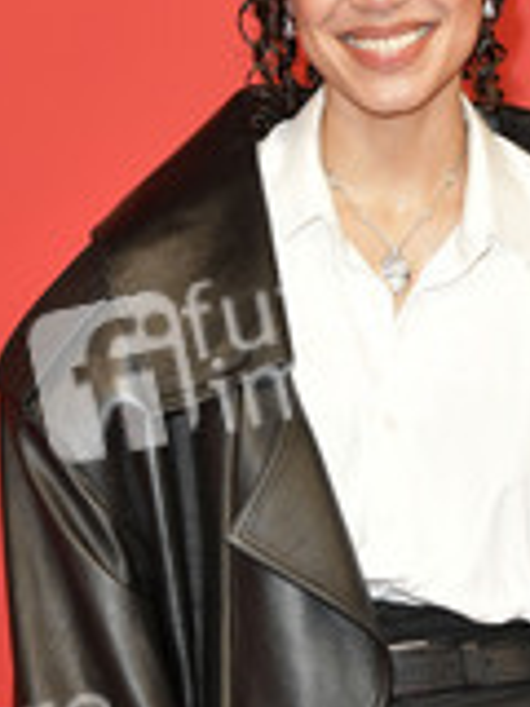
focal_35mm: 108
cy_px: 579
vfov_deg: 18.0
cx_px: 384
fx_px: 2205
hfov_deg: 13.7
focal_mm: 45
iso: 1600
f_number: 6.3
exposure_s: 1/250
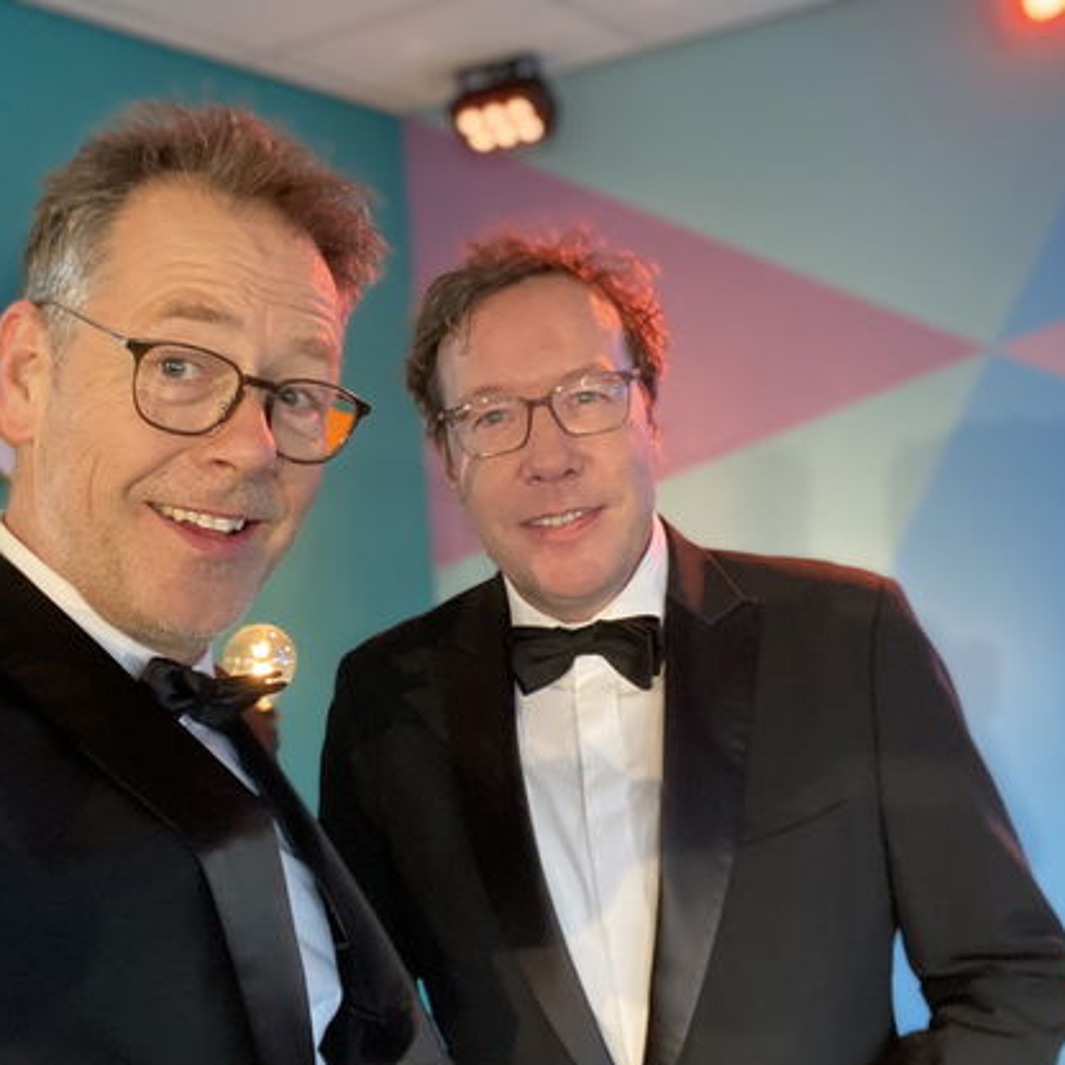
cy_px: 540
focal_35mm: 36
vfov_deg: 46.0
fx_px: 1253
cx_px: 504
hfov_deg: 46.0
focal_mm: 2.71
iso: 400
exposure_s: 1/46
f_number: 2.2
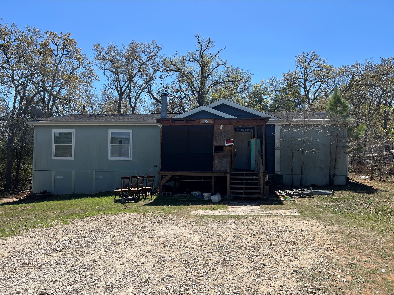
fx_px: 296
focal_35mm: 26
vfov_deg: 53.1
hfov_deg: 67.3
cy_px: 148
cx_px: 197
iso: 50
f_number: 1.5
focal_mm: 5.7
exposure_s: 1/4115
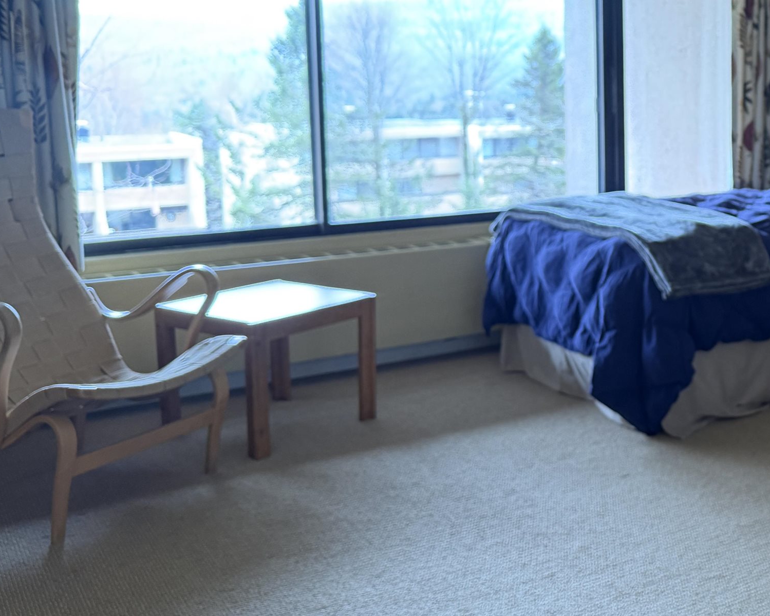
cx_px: 759
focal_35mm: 48
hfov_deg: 35.3
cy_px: 189
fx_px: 1094
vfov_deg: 31.1
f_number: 1.78
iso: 250
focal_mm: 6.76
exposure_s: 1/60
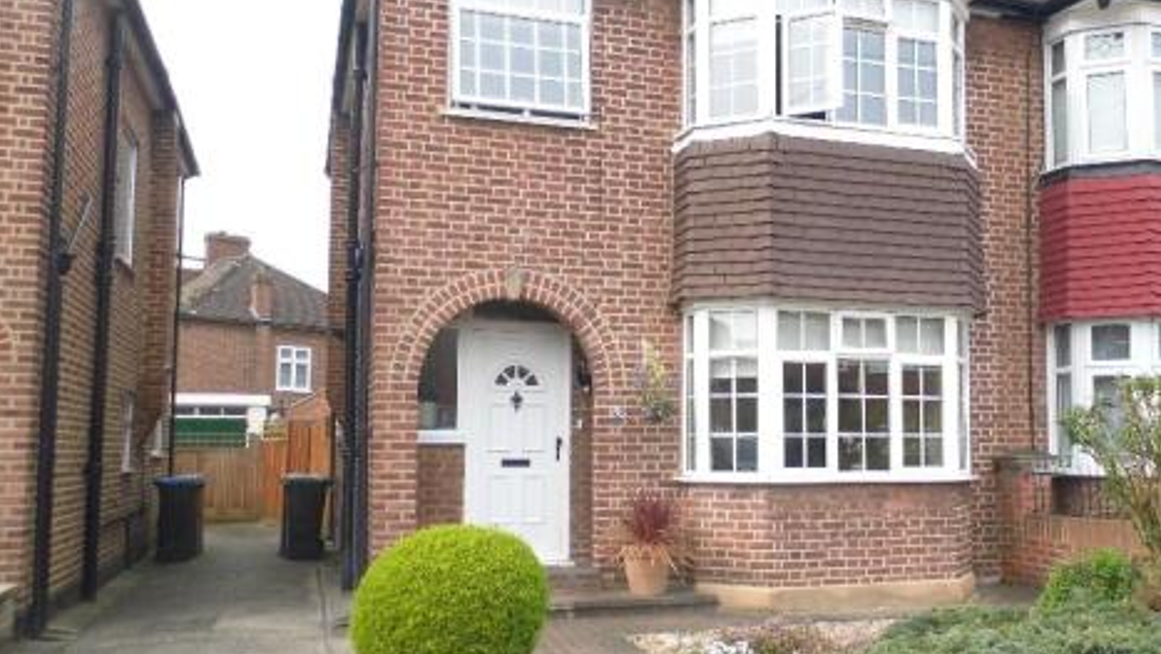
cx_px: 663
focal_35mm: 34
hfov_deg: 57.8
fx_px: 1047
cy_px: 374
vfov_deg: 34.6
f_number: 3.1
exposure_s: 1/400
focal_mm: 4.5
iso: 100
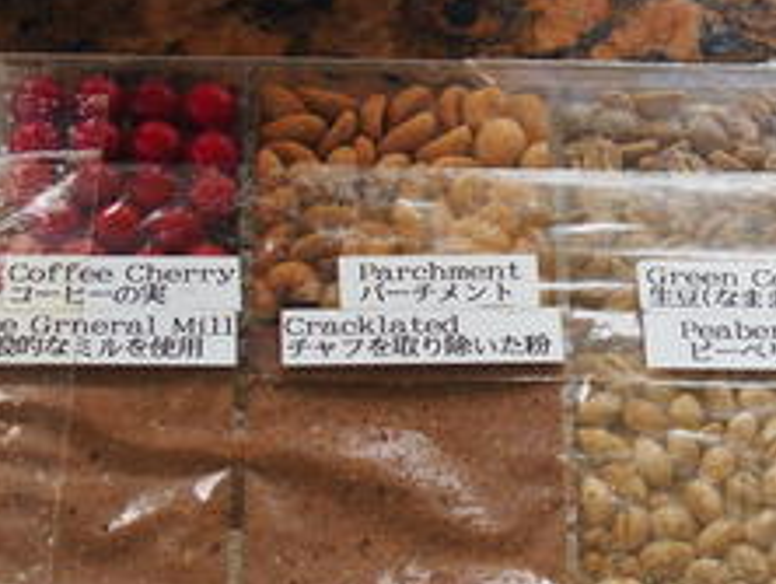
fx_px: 3187
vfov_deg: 10.5
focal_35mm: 142
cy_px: 238
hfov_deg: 13.9
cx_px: 447
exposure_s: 1/125
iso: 200
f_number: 2.8
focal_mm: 14.5
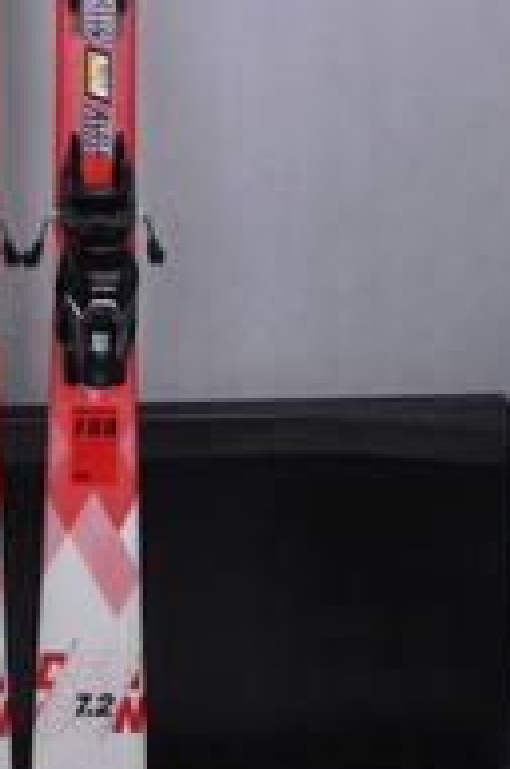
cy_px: -60
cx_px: 10
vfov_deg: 24.7
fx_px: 1642
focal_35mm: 77
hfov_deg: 17.3
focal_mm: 22
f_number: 9.5
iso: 3200
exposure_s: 1/125
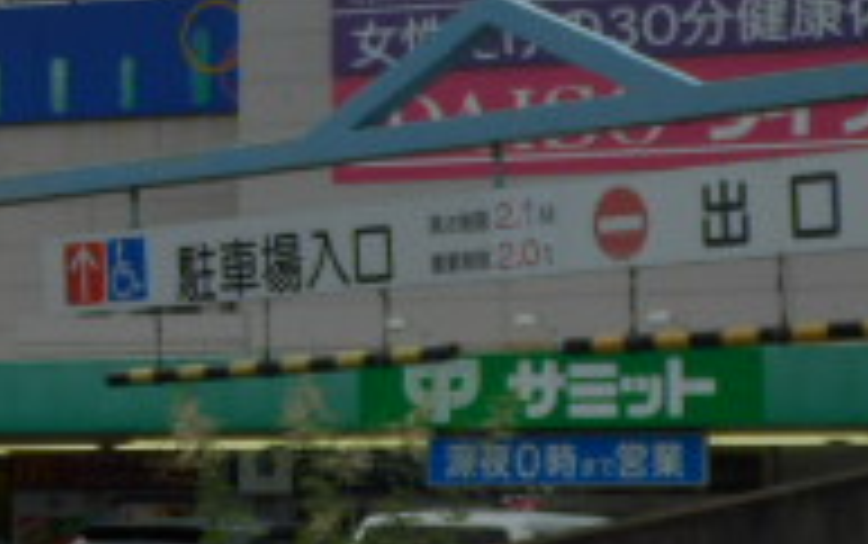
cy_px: 49
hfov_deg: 11.6
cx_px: -18
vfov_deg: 7.3
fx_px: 4238
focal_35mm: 179
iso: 80
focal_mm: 9.1
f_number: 4.4
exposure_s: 1/400
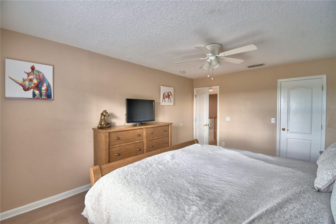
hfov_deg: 100.4
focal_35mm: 15
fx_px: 140
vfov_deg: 77.3
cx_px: 168
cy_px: 112
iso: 400
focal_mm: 10
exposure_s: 1/50
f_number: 4.5
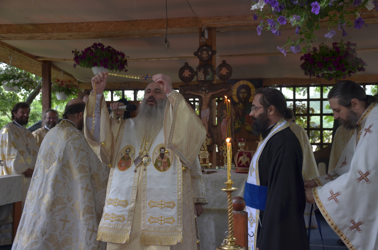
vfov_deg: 28.0
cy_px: 125
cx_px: 189
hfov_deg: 41.2
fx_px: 503
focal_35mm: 48
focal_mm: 32
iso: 400
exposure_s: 1/125
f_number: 4
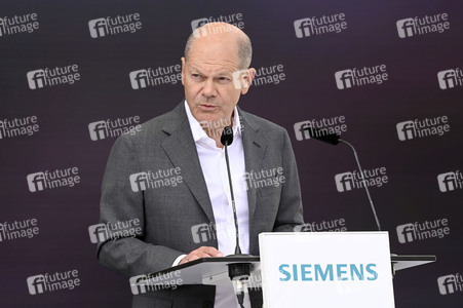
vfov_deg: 6.9
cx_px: 232
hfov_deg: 10.3
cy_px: 154
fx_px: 2570
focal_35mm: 200
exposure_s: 1/500
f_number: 7.1
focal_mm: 200
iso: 400
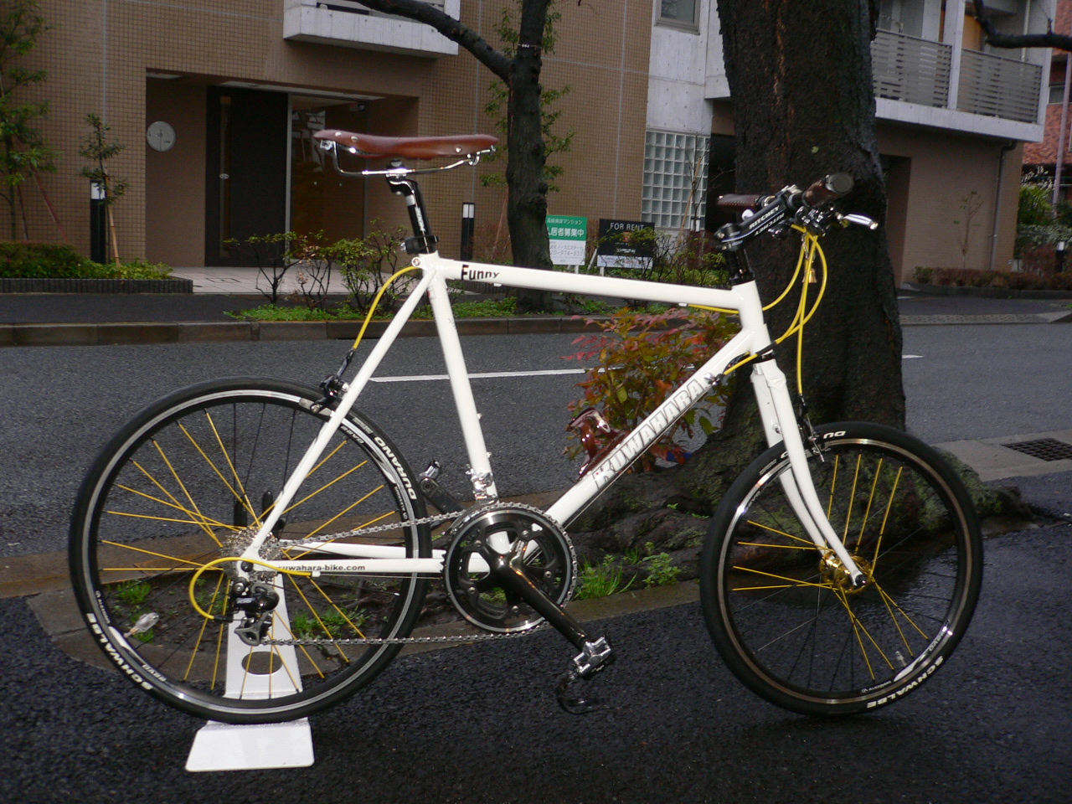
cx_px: 536
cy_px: 402
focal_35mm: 35
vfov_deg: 40.7
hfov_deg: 52.6
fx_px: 1084
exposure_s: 1/8
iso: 100
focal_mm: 5.8
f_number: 2.8
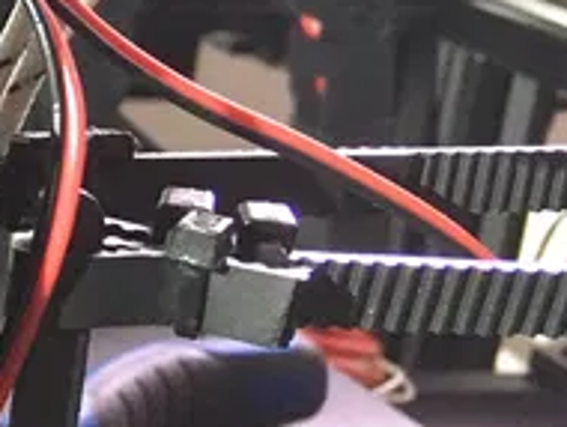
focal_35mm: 127
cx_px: -580
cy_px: 306
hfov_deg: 13.3
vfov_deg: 11.7
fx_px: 2083
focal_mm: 4.15
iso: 200
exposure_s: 1/17
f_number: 2.2
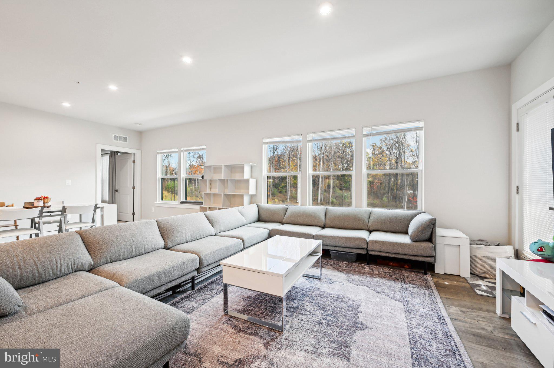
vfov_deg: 81.1
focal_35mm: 14
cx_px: 277
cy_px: 184
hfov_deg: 104.3
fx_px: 215
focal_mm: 14
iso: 160
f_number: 8
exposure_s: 1/15
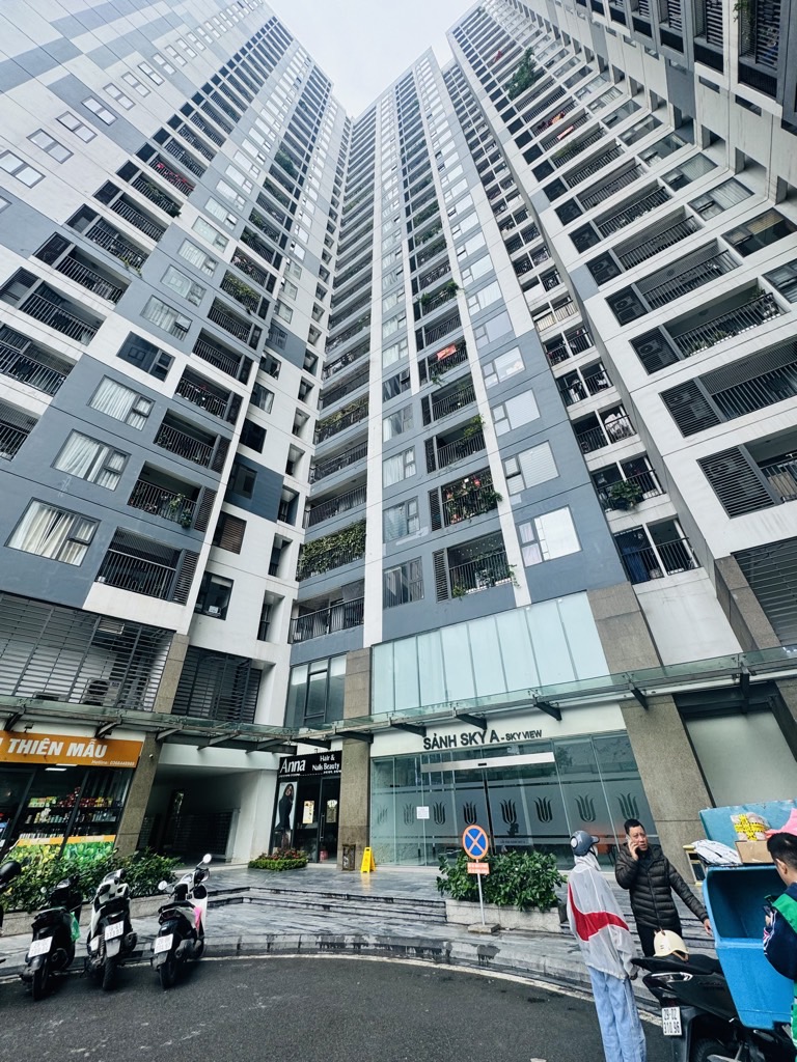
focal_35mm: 14
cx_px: 398
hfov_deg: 85.7
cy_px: 531
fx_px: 430
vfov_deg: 102.1
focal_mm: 2.22
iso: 40
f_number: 2.2
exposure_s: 1/470
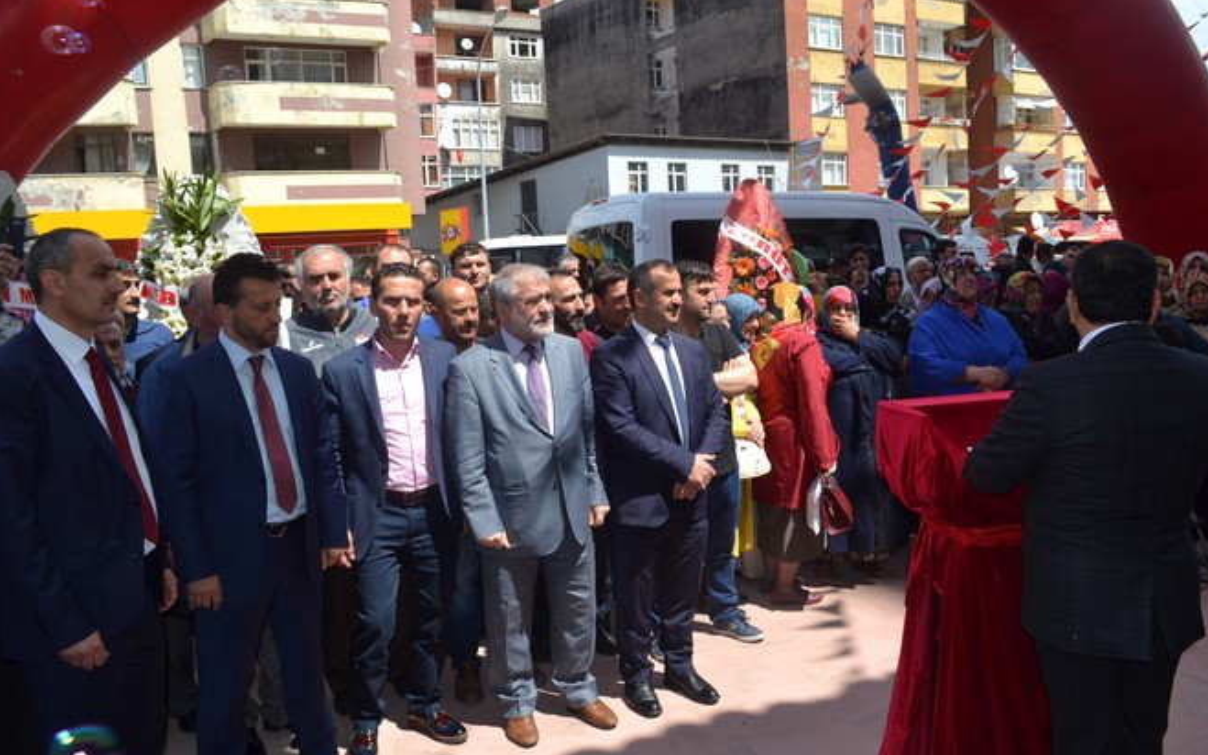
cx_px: 609
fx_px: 922
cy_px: 404
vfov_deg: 44.5
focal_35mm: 28
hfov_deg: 66.5
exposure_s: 1/200
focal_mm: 18
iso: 100
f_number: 6.3
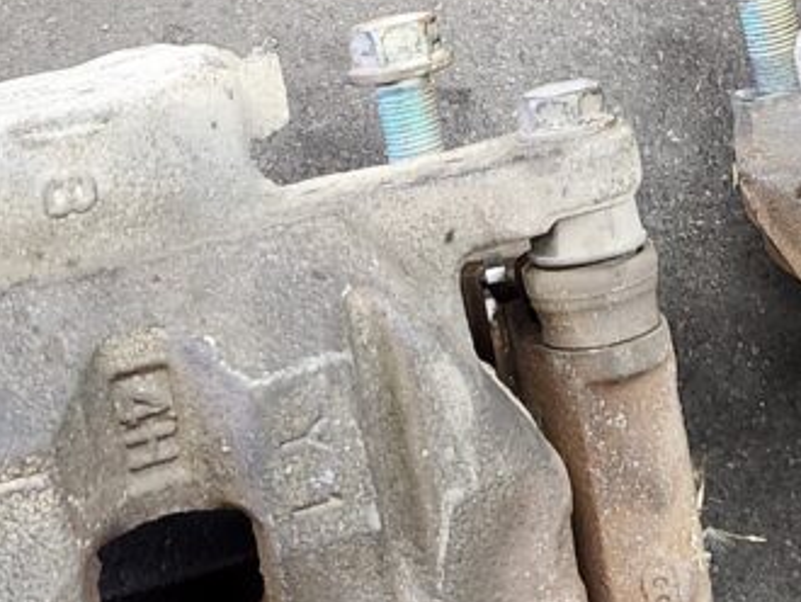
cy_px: -153
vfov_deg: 13.4
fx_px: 2478
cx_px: 573
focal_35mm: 107
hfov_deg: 18.3
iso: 250
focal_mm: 5.4
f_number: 1.8
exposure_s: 1/120
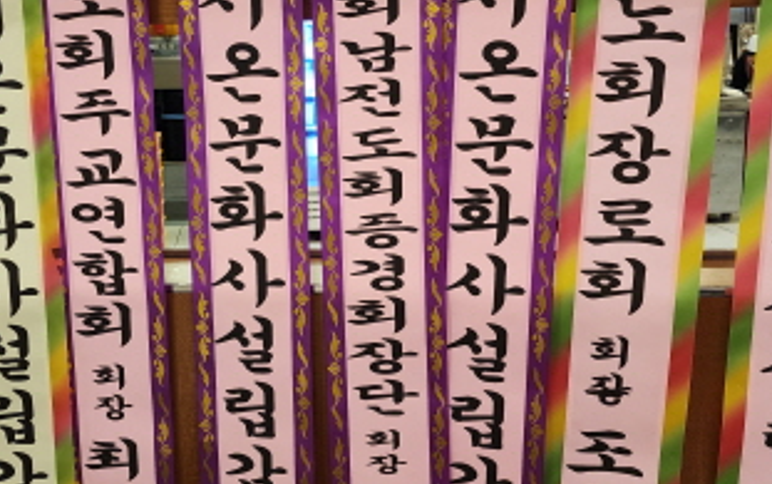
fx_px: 990
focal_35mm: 47
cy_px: 216
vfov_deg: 27.5
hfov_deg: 42.5
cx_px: 343
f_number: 1.8
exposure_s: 1/120
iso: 250
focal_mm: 6.4
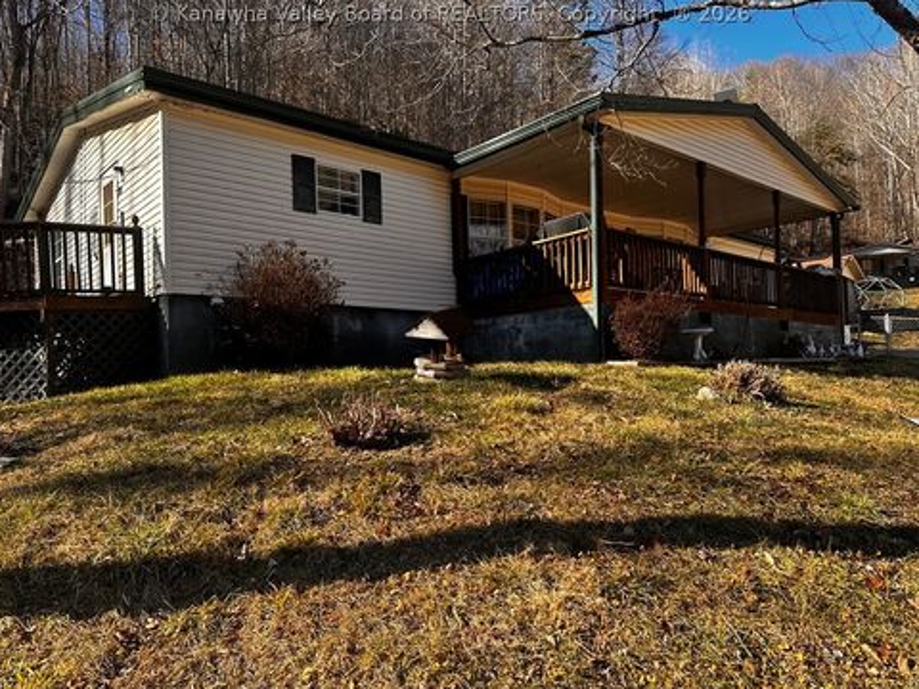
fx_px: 664
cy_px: 355
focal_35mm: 25
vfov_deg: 54.9
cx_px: 450
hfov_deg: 69.4
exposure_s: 1/1019
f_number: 1.78
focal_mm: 6.86
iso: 80
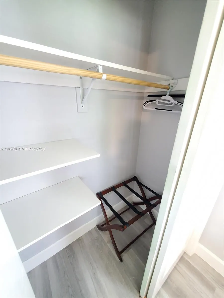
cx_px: 112
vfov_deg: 106.2
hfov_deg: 89.9
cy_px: 149
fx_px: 112
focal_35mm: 13
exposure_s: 1/24
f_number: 2.2
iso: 800
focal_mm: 1.8
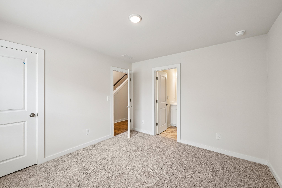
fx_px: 110
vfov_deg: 81.2
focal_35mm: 14
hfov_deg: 104.3
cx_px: 141
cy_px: 94
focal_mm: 14
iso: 160
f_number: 8
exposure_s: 1/15
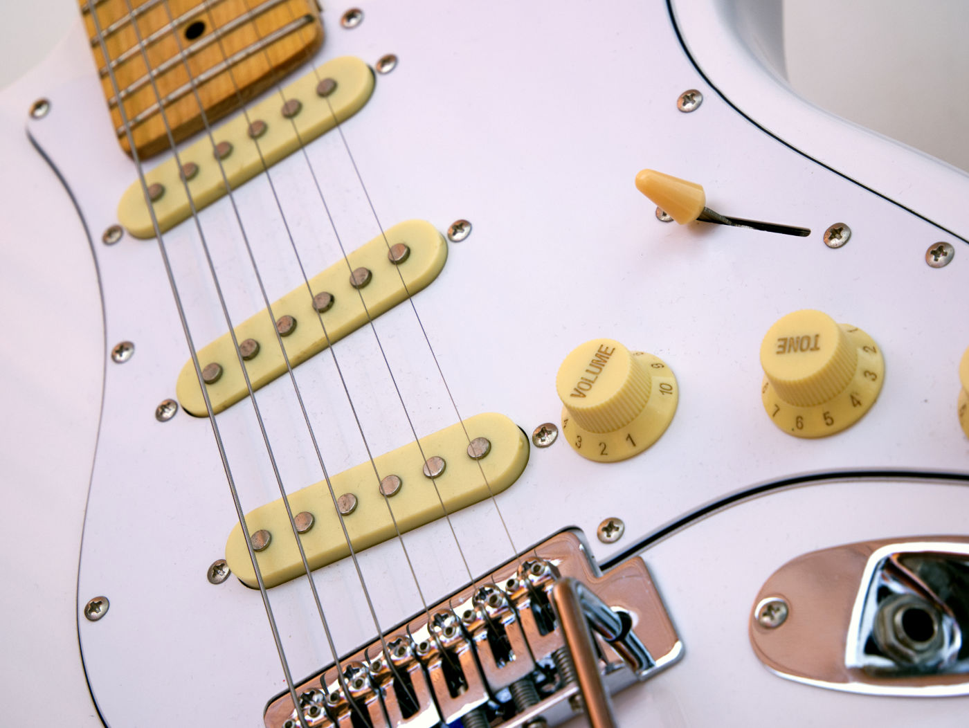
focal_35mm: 100
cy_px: 364
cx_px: 484
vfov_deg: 14.8
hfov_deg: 19.6
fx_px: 2801
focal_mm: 50
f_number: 5.6
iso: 400
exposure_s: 2.5
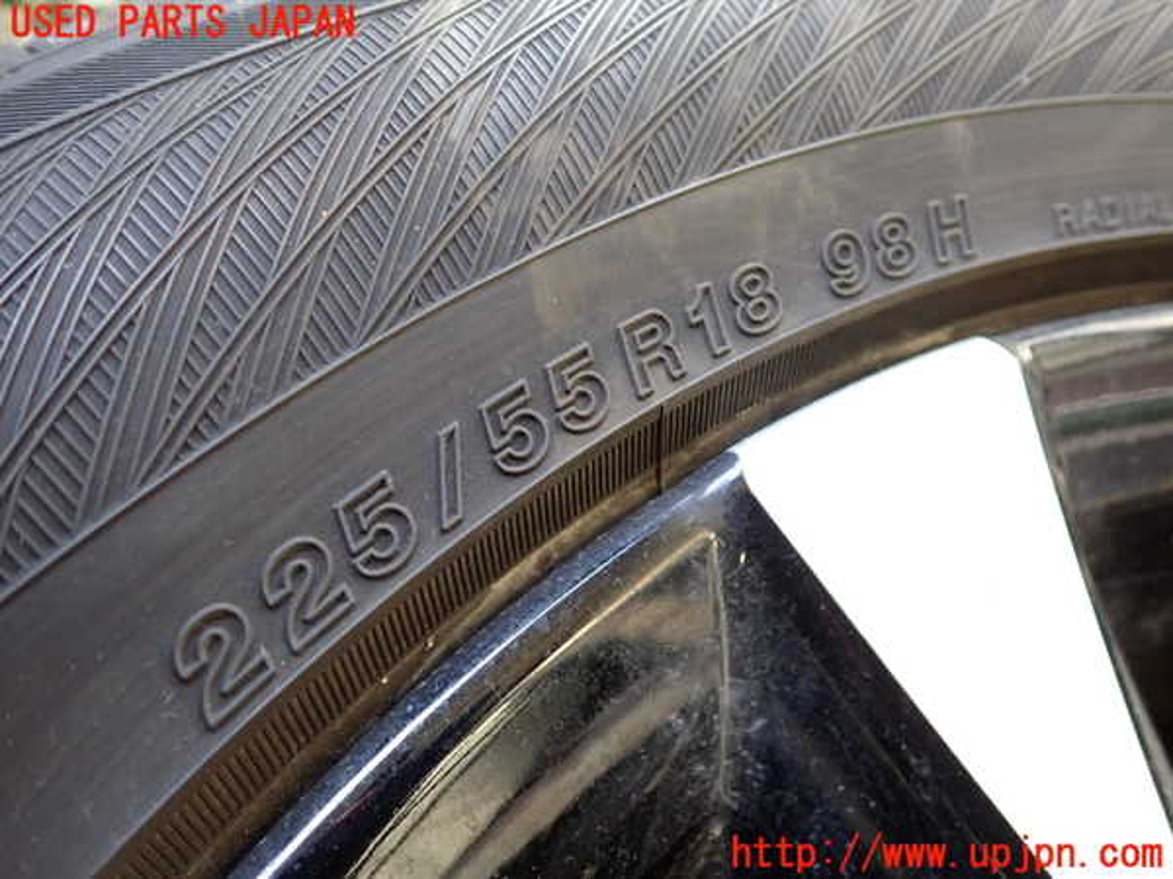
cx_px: 586
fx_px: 1017
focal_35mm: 30
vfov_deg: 46.8
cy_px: 440
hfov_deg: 60.0
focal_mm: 5.4
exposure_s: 1/30
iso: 250
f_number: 2.3
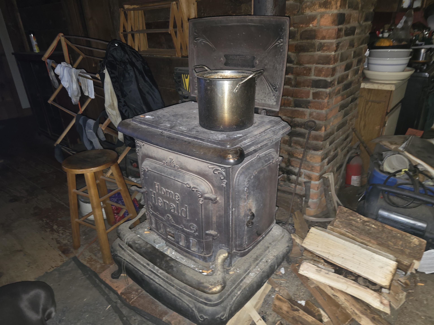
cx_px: 217
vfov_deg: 58.9
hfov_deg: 73.9
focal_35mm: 23
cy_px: 162
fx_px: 288
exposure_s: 1/12
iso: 250
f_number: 1.7
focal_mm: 6.3
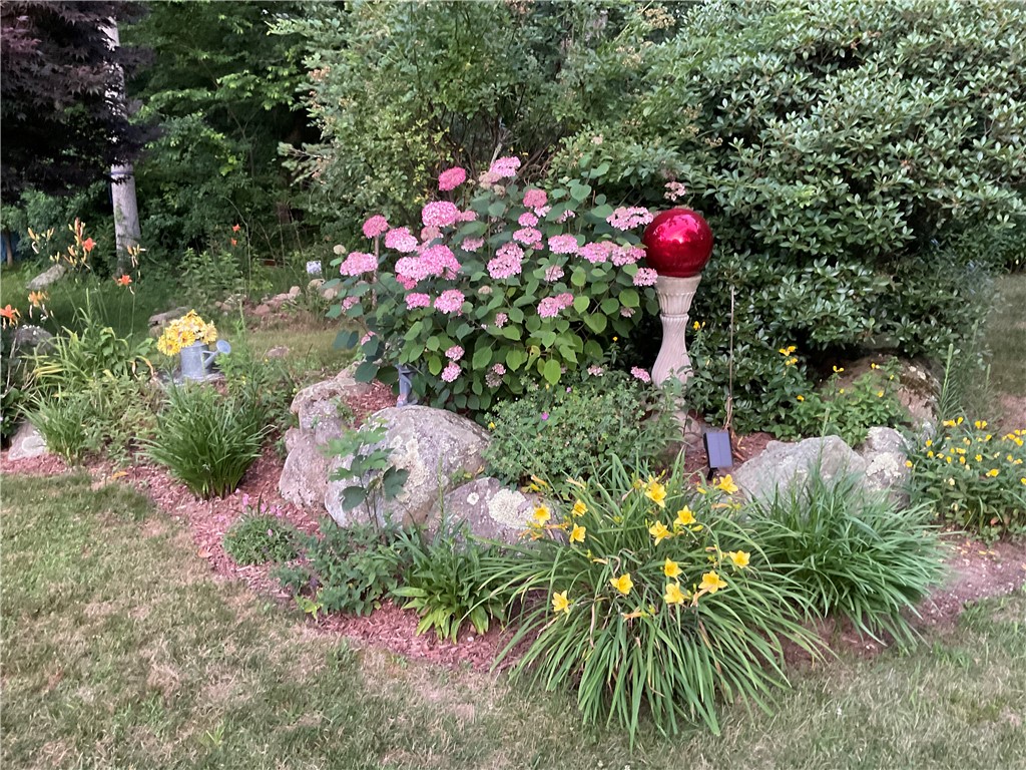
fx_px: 860
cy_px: 385
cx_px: 513
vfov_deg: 48.2
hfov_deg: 61.7
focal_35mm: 29
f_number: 1.8
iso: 320
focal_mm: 3
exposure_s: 1/54
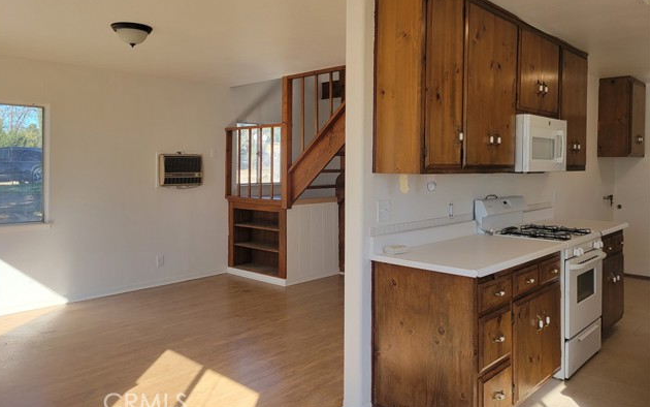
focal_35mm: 28
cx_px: 321
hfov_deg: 66.5
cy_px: 169
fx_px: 496
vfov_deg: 44.4
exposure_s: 1/305
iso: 40
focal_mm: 5.4
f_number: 1.8
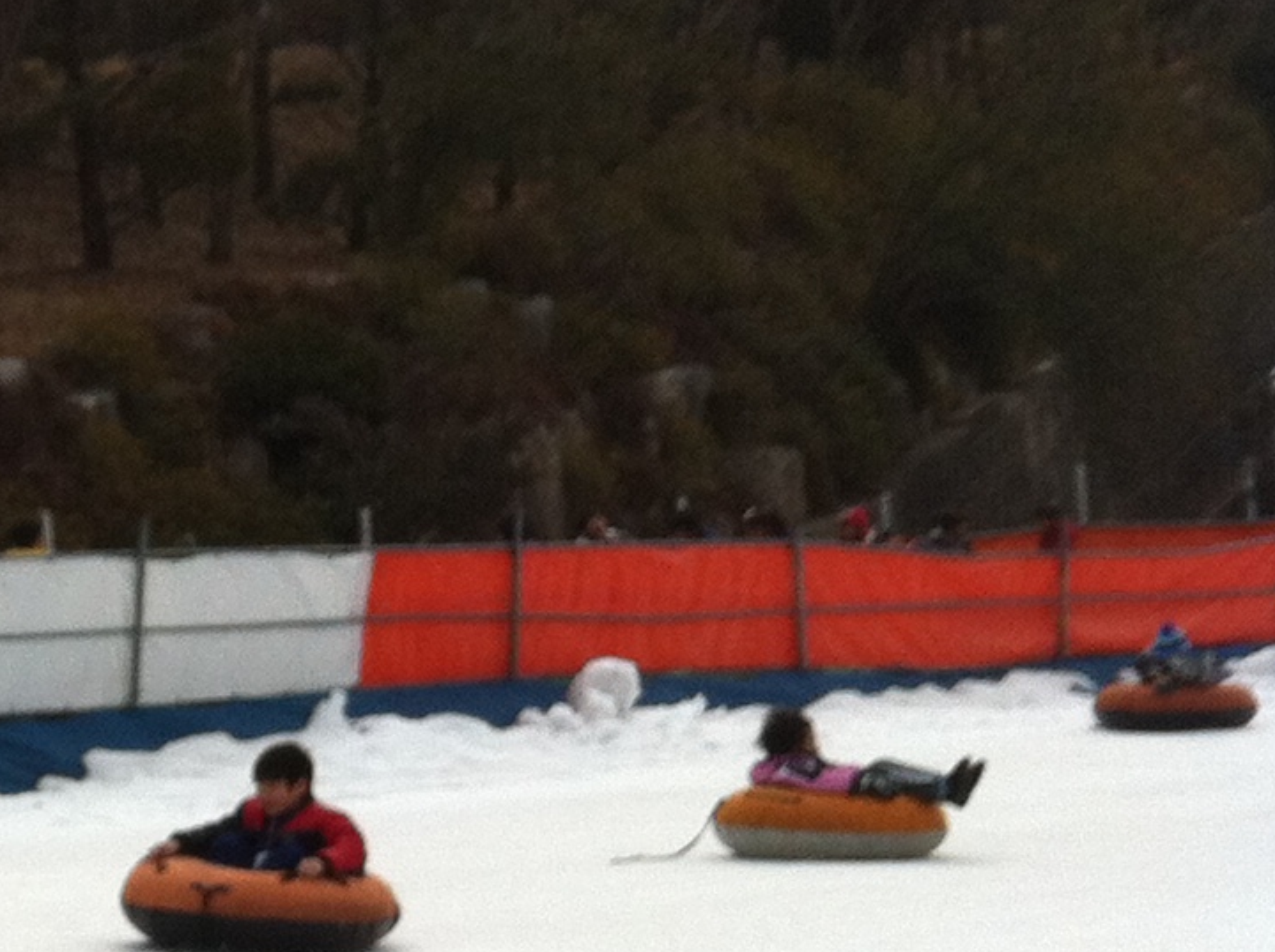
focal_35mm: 126
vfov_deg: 11.2
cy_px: 1501
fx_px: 4635
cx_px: -997
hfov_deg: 14.0
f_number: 2.8
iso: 80
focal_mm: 3.85
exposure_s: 1/1508
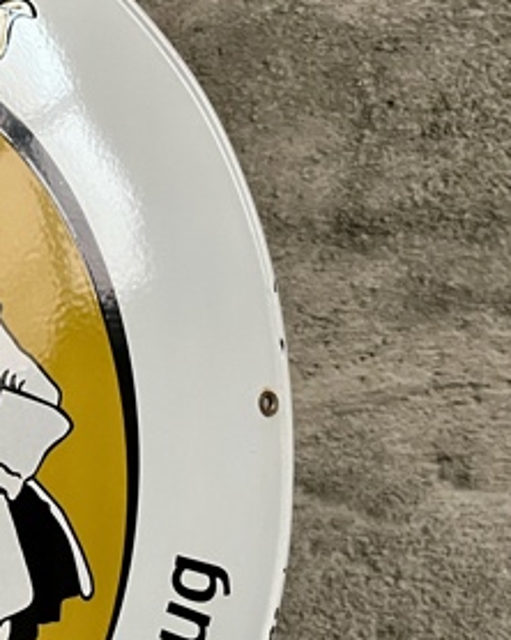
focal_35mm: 73
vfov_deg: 26.0
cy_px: 410
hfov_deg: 19.3
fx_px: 1382
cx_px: -163
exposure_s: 1/60
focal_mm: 5.1
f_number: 1.6
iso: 400
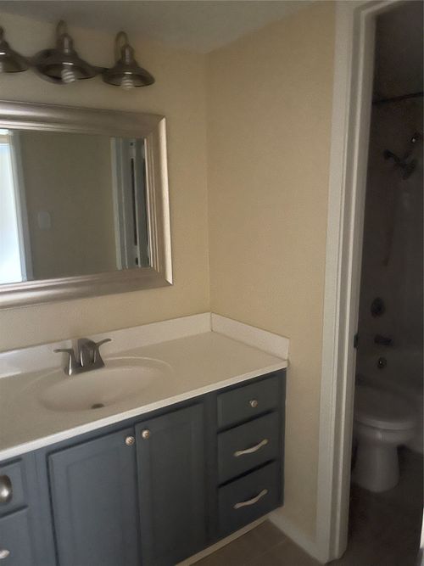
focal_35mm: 26
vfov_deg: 67.3
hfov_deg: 53.0
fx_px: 425
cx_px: 212
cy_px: 283
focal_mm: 5.1
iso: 640
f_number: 1.6
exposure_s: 1/10
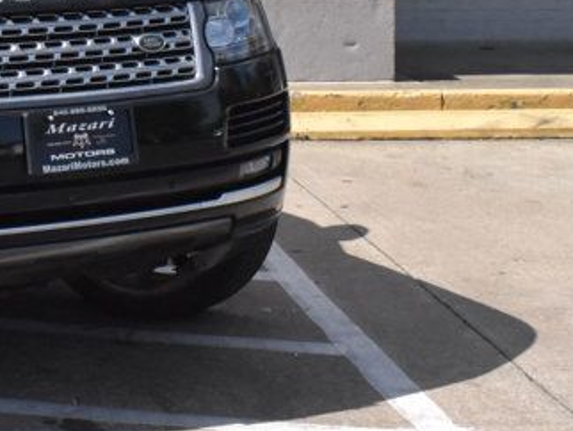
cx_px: -116
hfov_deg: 17.1
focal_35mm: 110
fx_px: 1822
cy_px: -41
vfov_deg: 13.2
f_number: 9
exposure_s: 1/4000
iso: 2500
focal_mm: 24
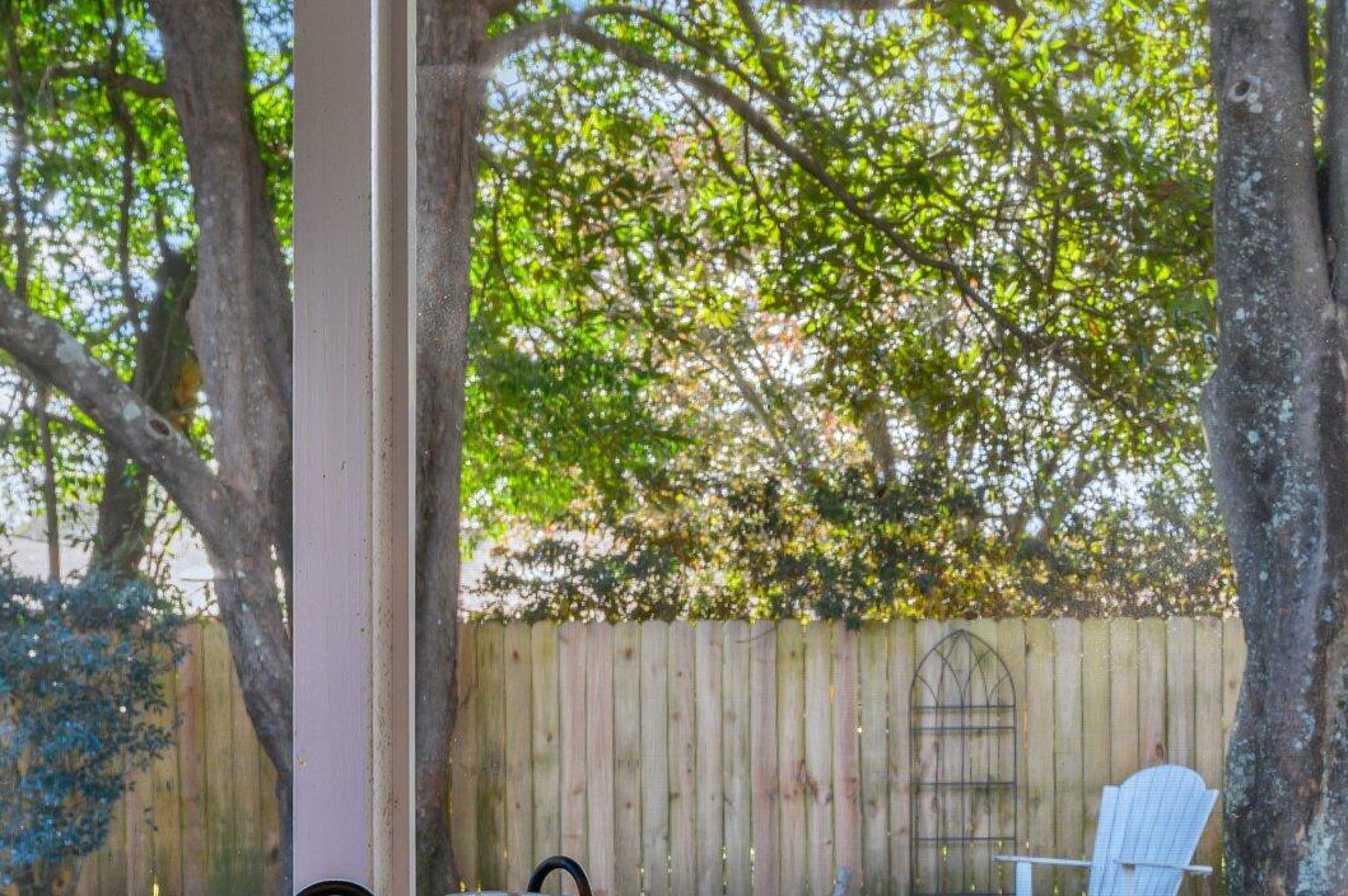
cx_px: 1135
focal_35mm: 58
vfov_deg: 22.7
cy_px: 836
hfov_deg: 33.2
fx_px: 2170
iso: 500
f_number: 9
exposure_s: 1/30
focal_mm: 30
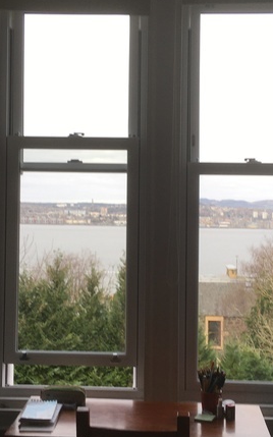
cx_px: 141
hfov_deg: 23.5
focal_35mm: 55
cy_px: 206
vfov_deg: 36.9
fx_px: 655
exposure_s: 1/119
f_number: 2.2
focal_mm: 4.15
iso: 25
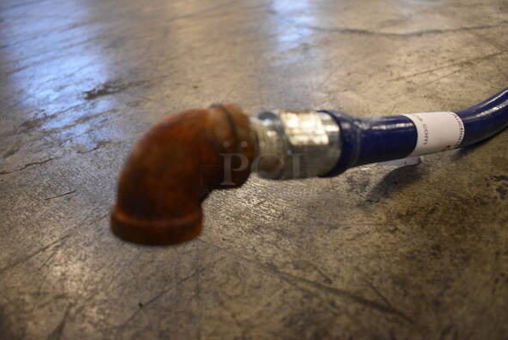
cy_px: 168
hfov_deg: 65.4
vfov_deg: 46.5
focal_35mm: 28
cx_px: 262
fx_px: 395
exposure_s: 1/60
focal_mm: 18
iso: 2000
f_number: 4
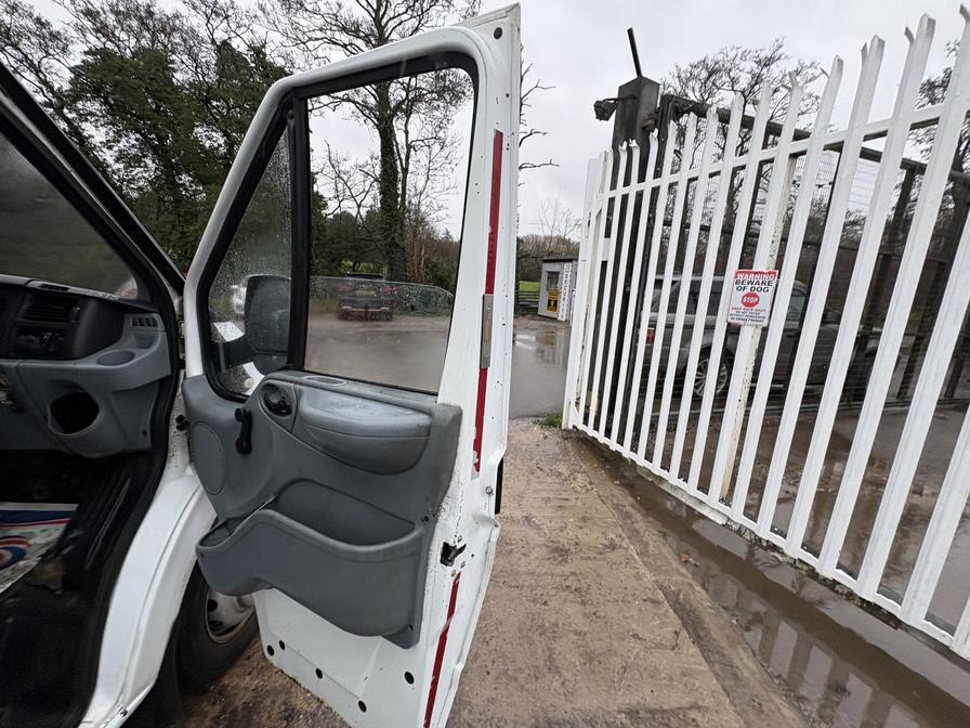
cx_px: 485
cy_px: 364
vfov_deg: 85.7
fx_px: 392
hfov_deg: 102.1
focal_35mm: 14
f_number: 2.2
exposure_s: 1/99
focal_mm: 2.22
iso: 125
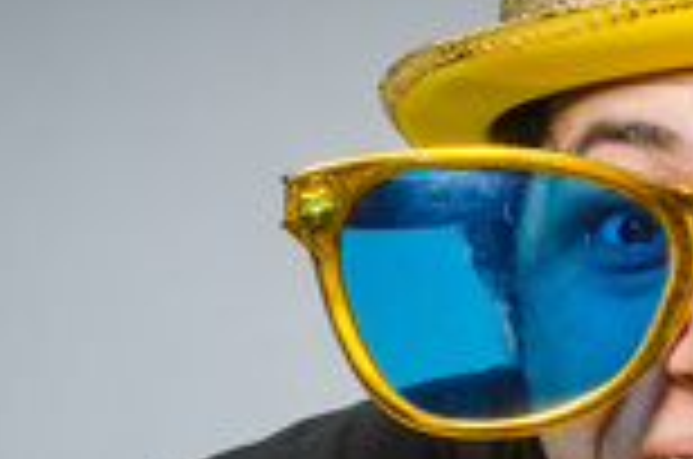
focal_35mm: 352
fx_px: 6769
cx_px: 670
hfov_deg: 5.8
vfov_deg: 3.9
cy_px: 328
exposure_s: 1/200
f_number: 8
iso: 100
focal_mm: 85
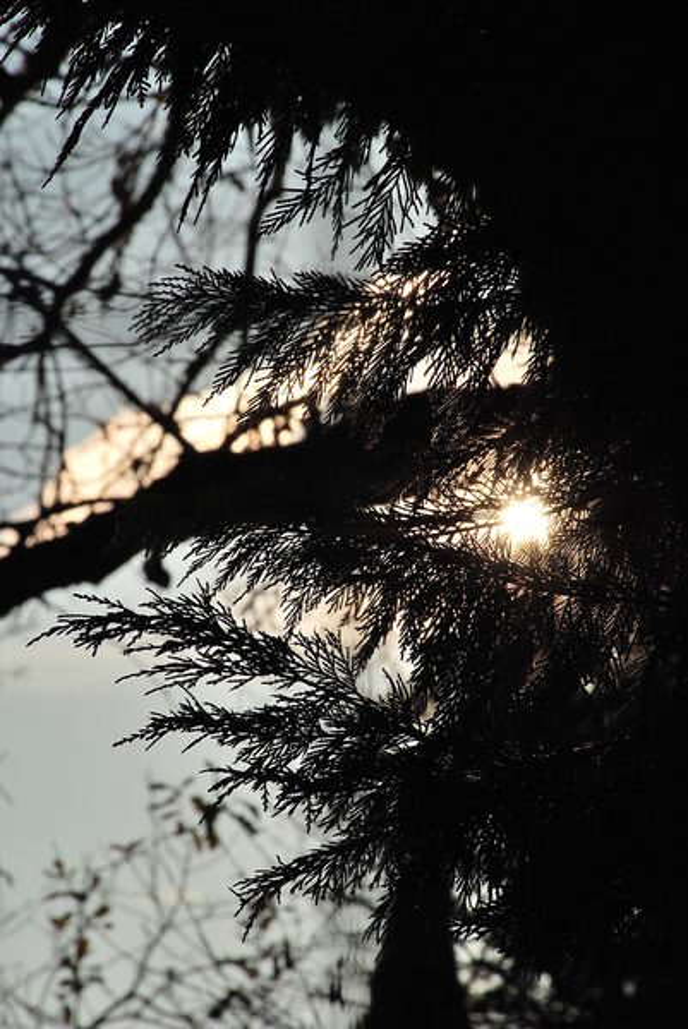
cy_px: 514
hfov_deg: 6.6
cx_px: 344
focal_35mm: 210
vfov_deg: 9.8
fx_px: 6009
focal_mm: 140
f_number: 20
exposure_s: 1/250
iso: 100
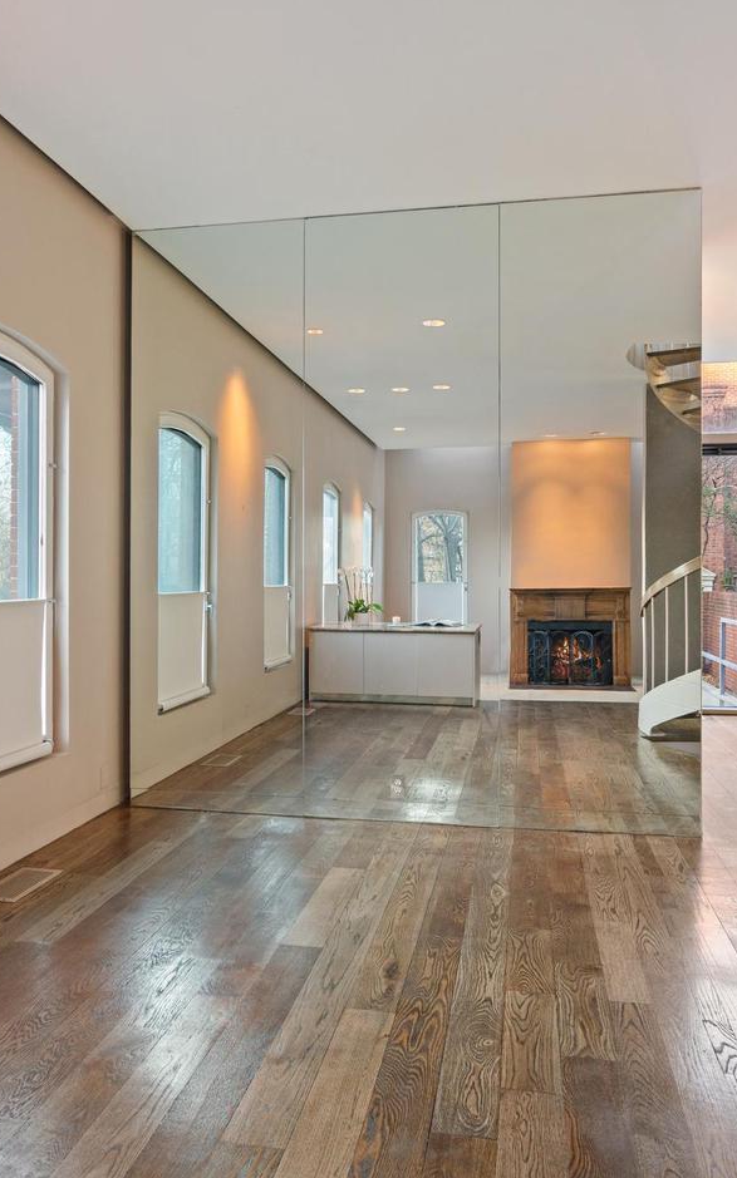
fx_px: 803
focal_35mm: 25
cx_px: 383
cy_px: 577
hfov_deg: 49.3
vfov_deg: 72.5
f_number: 4
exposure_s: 1/6
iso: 800
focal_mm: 16
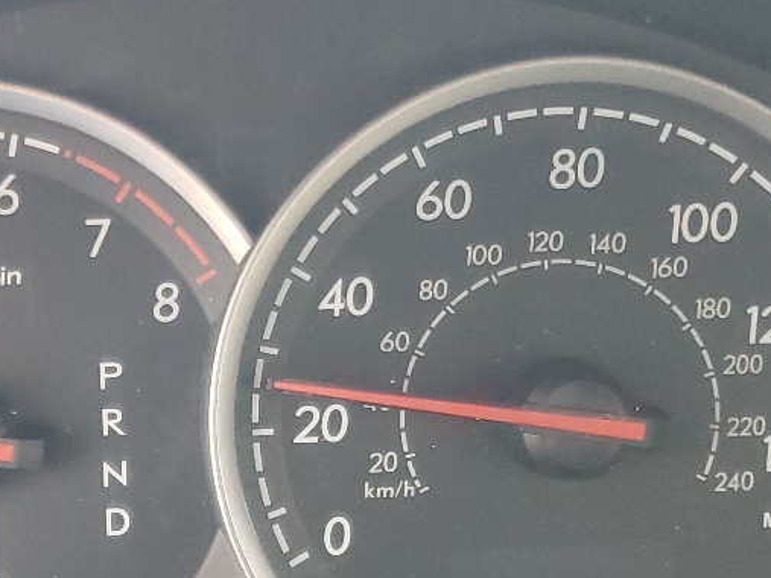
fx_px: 1826
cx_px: 160
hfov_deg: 23.5
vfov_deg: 18.0
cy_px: 339
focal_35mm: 82
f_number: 1.5
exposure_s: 1/50
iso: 329
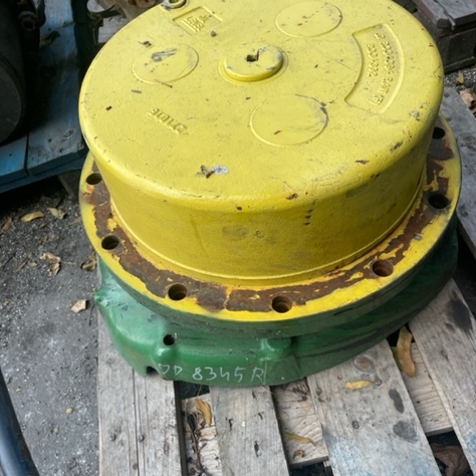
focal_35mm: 31
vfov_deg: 52.3
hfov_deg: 52.5
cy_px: 274
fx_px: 482
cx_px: 237
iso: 50
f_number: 1.6
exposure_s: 1/1595
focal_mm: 4.2
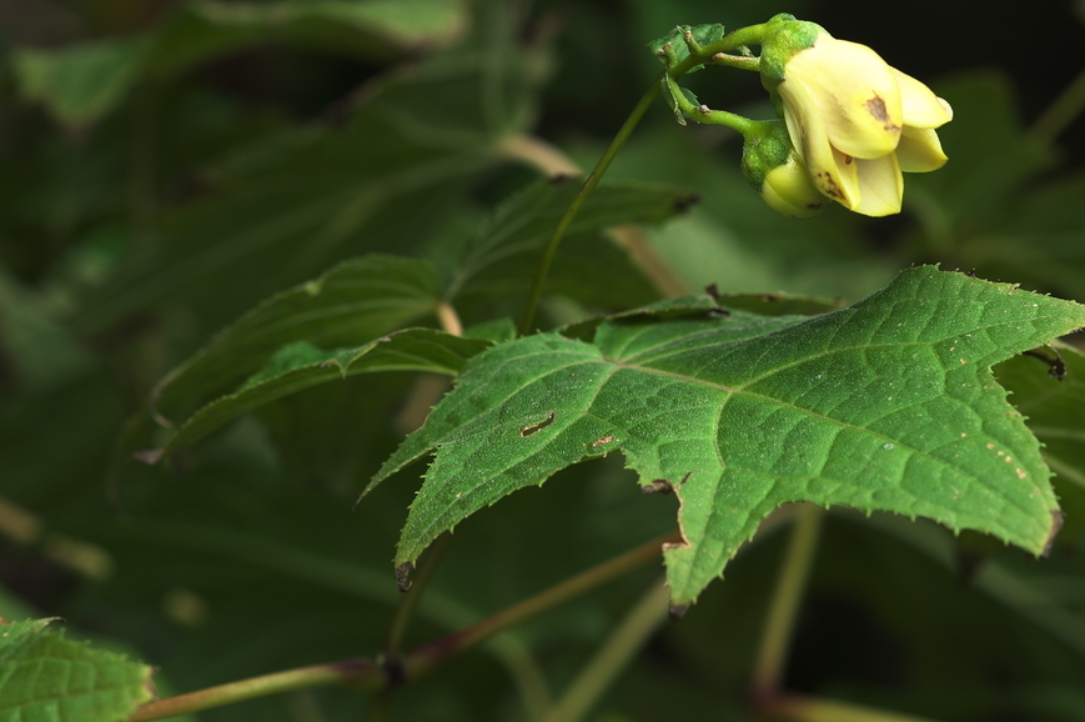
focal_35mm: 145
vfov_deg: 9.4
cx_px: 725
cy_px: 309
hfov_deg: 14.1
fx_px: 4367
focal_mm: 105
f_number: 8
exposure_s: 1/125
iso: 400
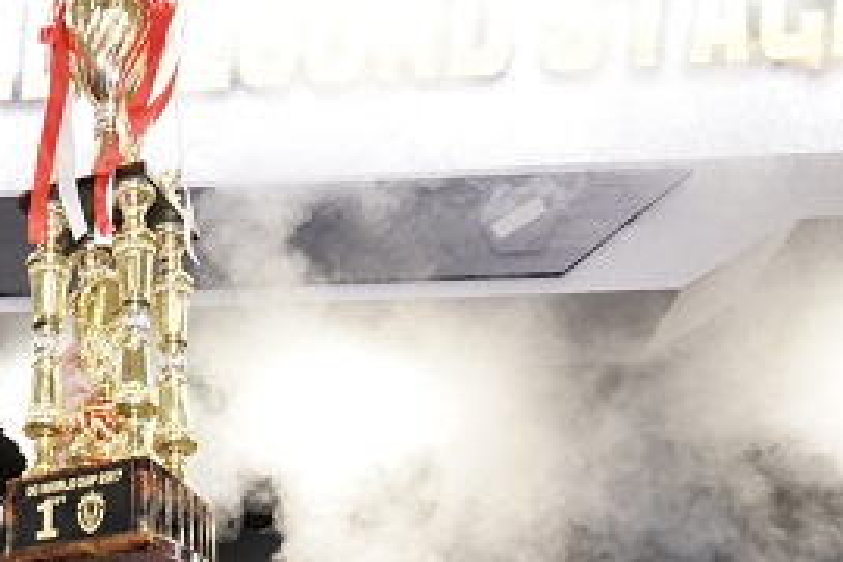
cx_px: 91
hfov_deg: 30.1
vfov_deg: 19.7
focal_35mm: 64
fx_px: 1499
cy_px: 718
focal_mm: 24
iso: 2500
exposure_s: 1/60
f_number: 7.1
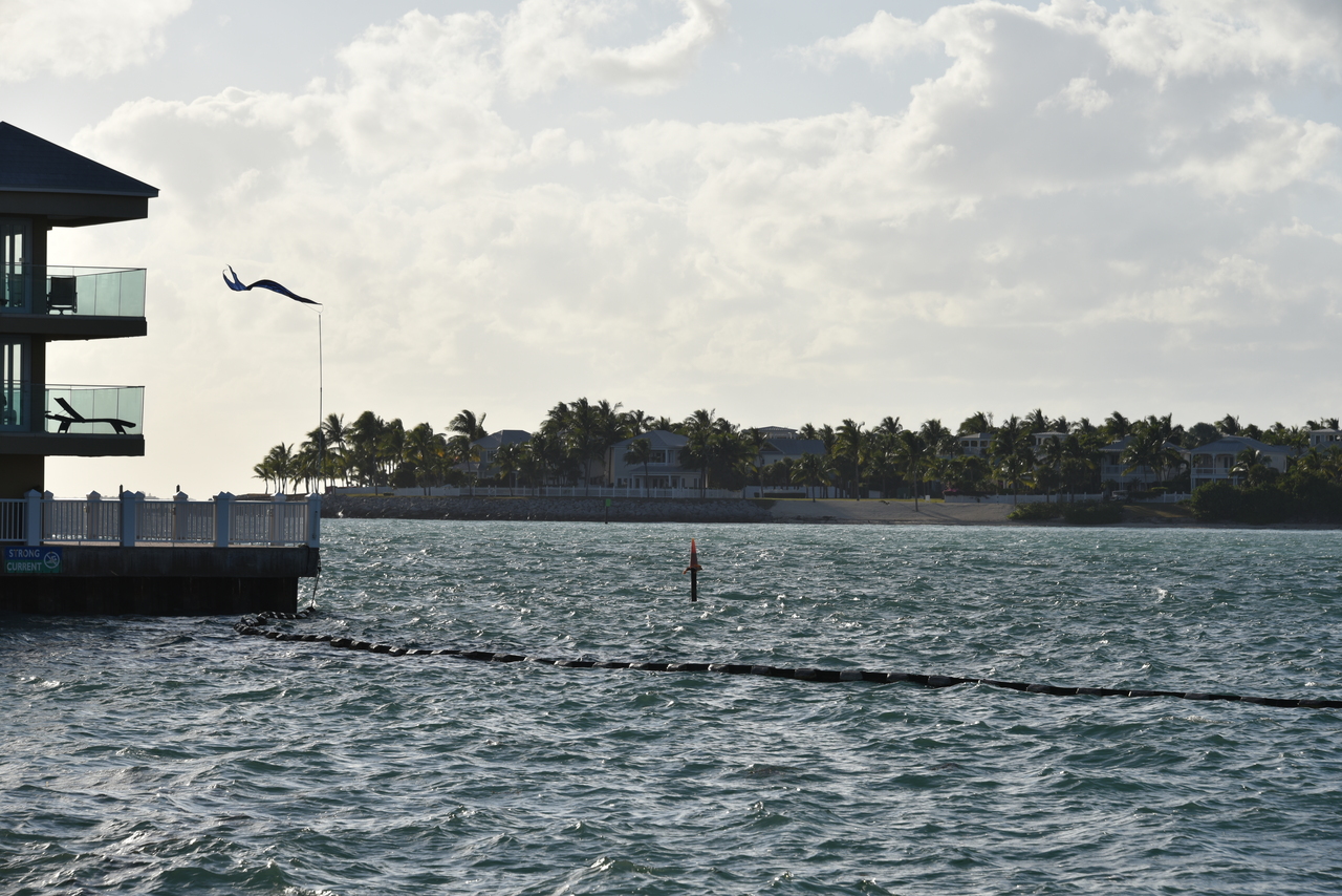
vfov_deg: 10.2
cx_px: 671
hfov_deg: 15.2
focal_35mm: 135
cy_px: 448
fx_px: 5033
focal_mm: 135
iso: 100
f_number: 10
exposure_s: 1/400
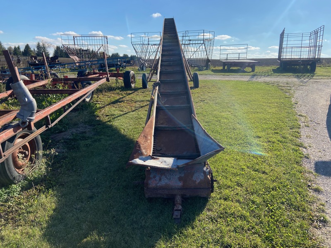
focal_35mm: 26
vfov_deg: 53.1
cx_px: 166
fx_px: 249
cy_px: 124
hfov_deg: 67.3
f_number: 1.8
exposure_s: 1/2141
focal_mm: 4.25
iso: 32
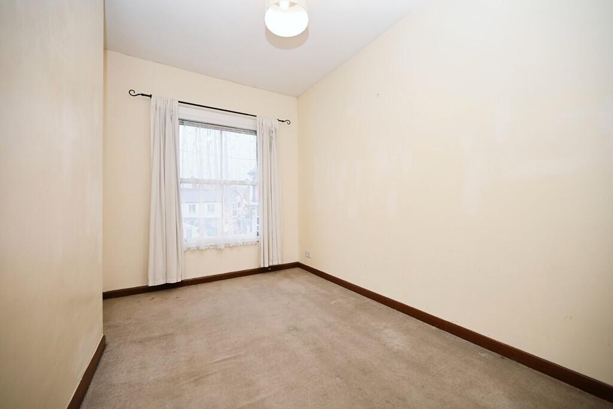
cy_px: 204
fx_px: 238
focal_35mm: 14
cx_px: 306
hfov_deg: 104.2
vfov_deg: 81.2
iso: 400
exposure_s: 1/60
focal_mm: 14
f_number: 4
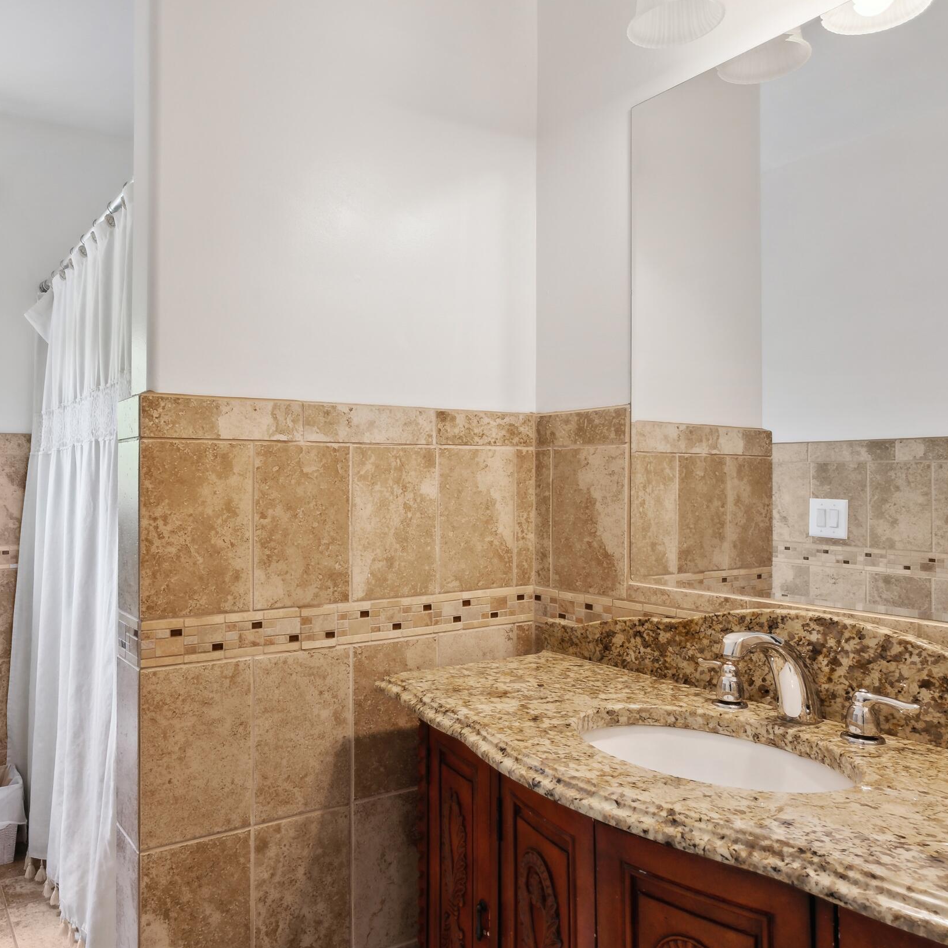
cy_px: 476
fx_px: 775
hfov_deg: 62.1
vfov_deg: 62.9
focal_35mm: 25
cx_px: 358
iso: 200
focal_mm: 16
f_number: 11
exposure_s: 1/25
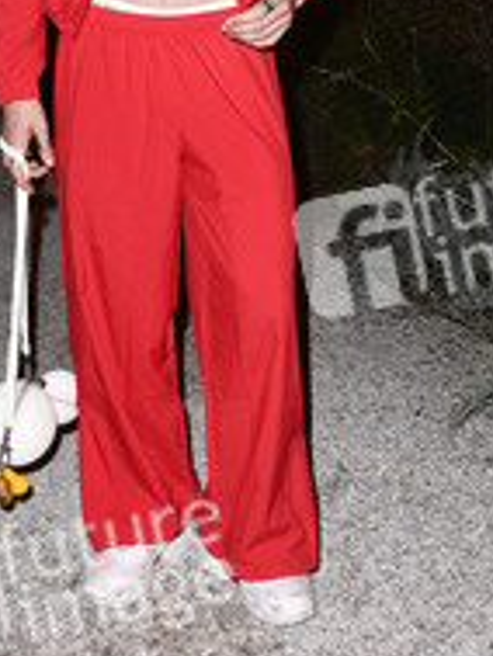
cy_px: 62
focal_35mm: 69
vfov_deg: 27.1
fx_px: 1309
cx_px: 156
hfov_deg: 21.2
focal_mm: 34
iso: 2500
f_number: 5.6
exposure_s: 1/50
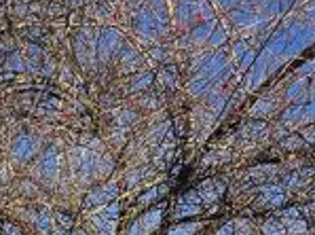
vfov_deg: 13.9
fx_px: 635
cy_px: 578
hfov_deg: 27.1
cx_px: 49
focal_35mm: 70
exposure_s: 1/444
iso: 32
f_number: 1.8
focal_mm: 1.57
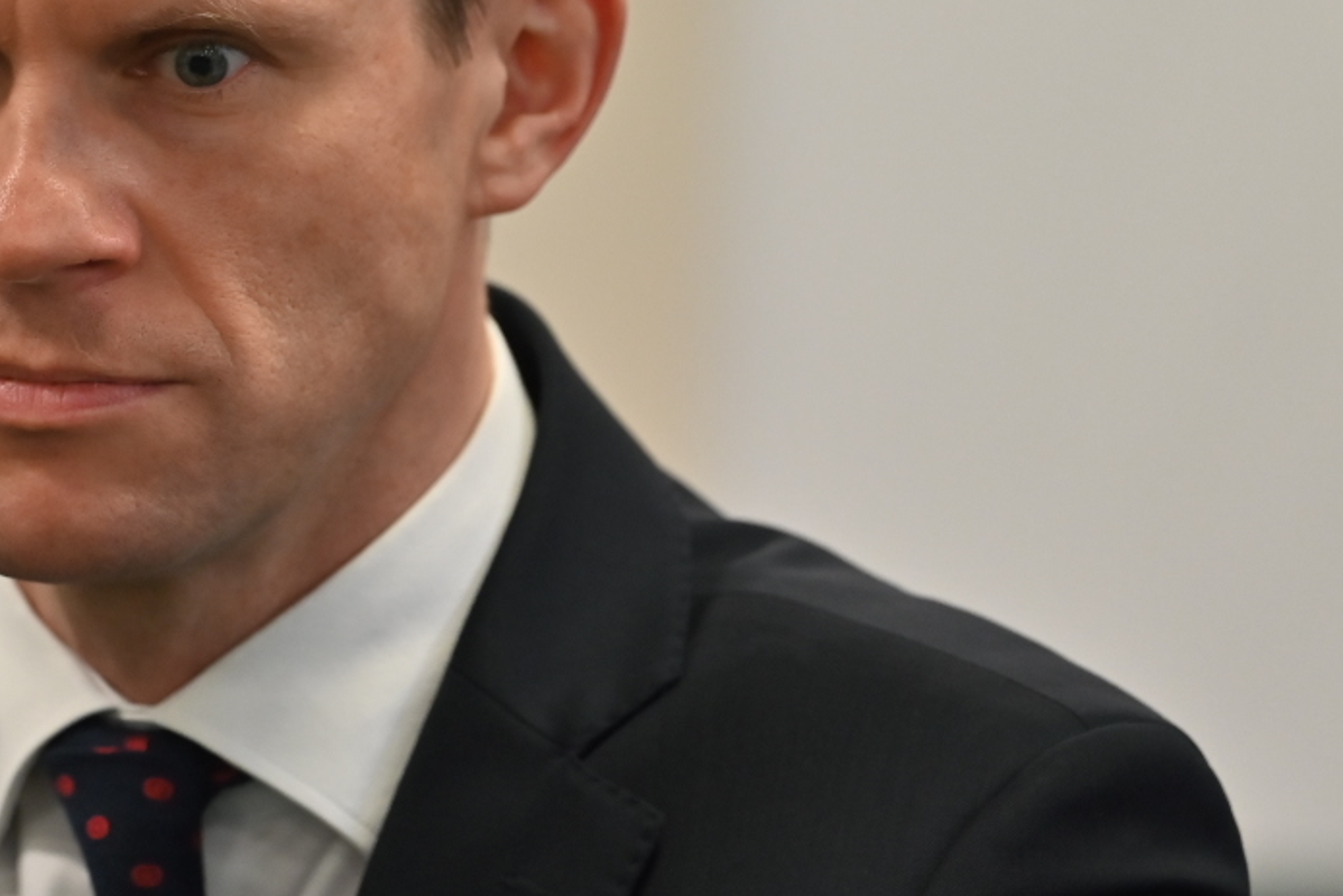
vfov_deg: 3.3
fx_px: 15671
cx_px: 106
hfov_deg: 4.9
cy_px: 244
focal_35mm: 420
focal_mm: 180
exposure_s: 1/200
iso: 900
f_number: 2.8
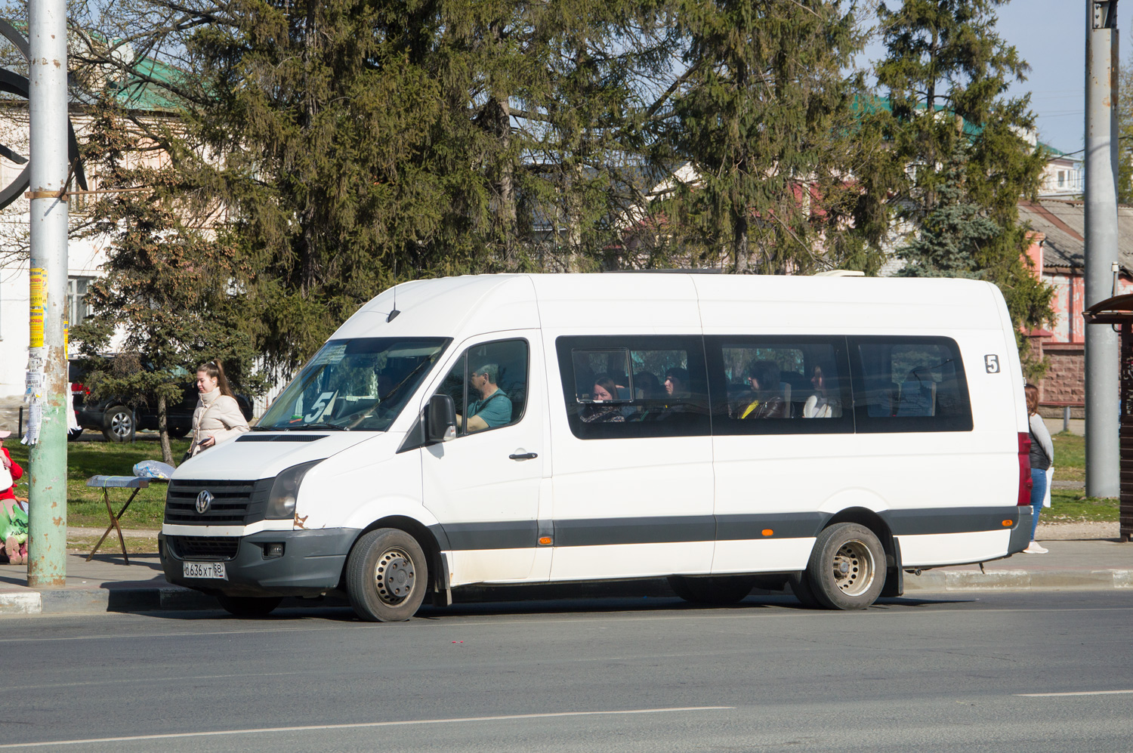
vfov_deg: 13.0
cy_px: 376
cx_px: 566
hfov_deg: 19.5
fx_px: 3301
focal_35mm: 105
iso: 100
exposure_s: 1/800
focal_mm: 70
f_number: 8
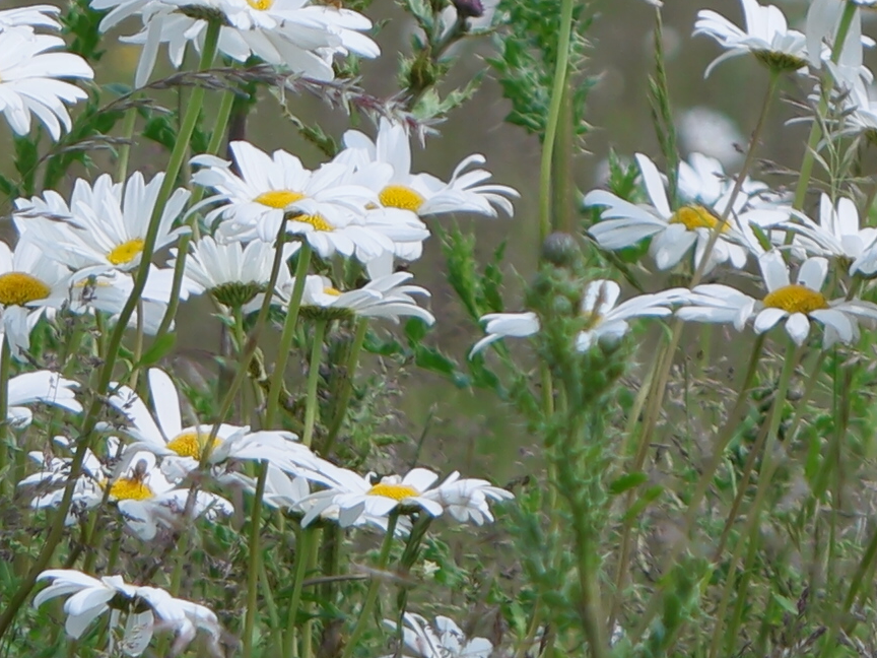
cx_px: -488
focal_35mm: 1154
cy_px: -1037
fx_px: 29237
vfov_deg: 1.3
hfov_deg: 1.7
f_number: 7.1
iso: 100
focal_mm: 104
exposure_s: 1/640
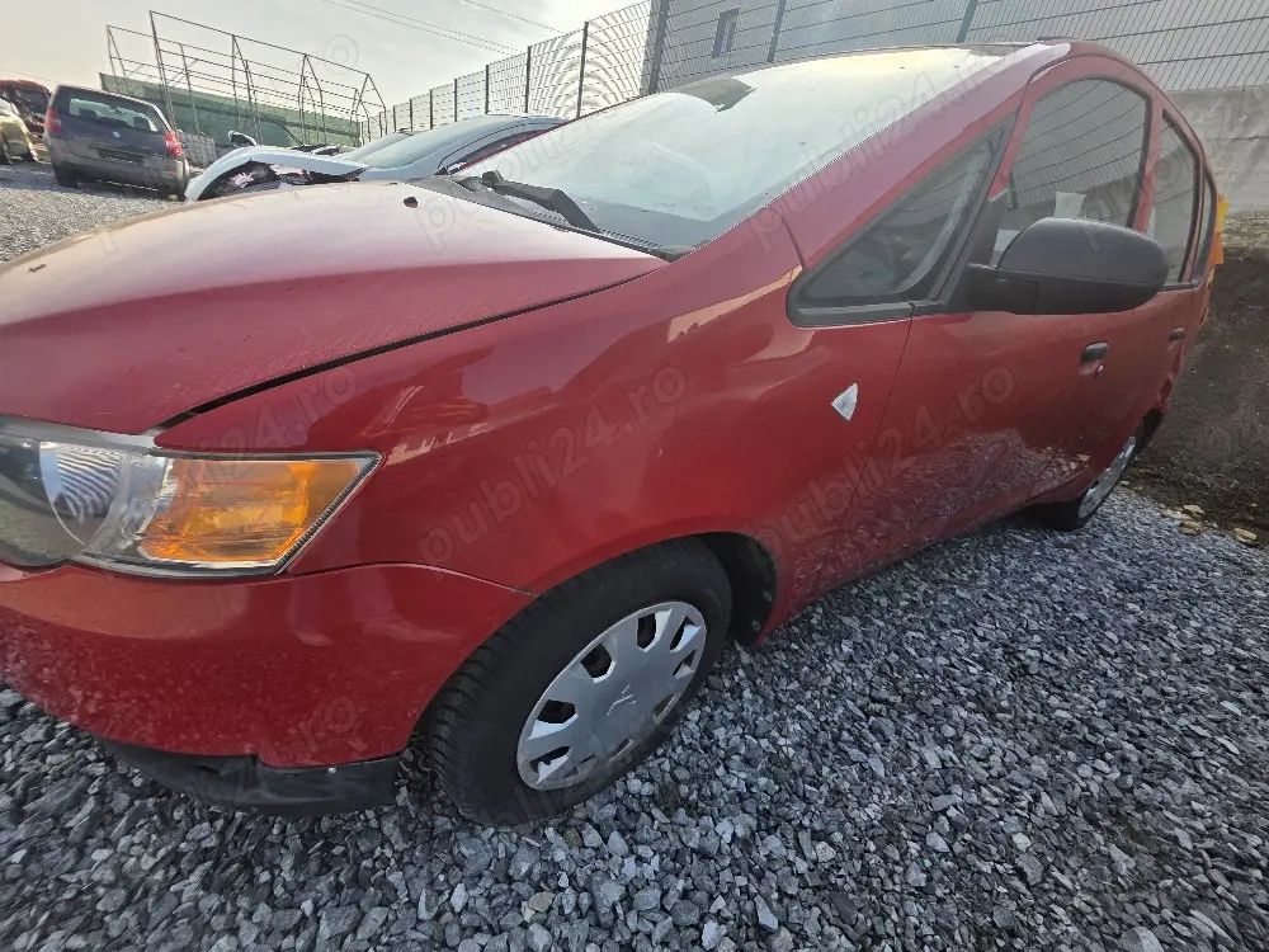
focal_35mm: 13
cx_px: 634
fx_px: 477
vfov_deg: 89.9
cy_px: 476
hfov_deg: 106.2
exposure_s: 1/909
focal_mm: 2.2
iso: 40
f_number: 1.9
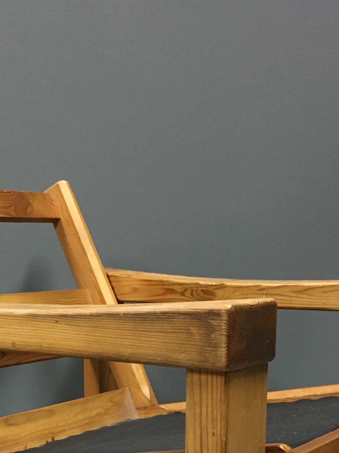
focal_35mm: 65
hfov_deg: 22.5
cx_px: 107
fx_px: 849
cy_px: 421
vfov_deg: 28.5
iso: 200
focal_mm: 4.15
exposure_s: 1/17
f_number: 2.2
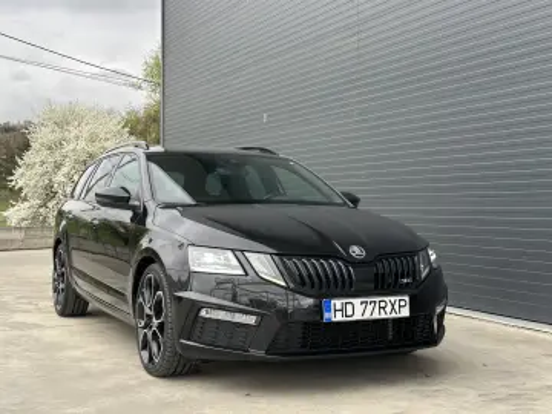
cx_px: 276
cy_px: 207
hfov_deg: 39.7
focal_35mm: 48
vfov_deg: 30.3
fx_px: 765
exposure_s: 1/226
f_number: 1.78
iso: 64
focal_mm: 6.86
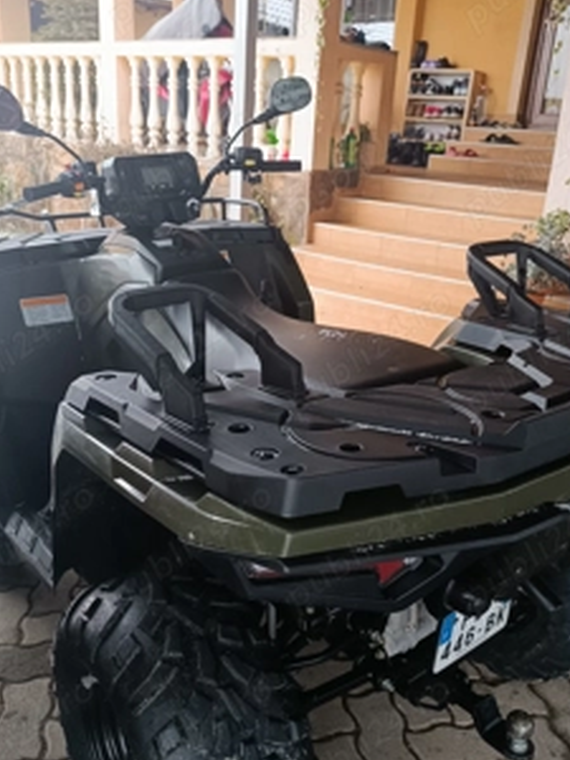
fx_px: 703
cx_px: 279
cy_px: 395
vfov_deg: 56.8
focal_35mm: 32
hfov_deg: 44.2
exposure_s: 1/100
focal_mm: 6.14
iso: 480
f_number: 1.65
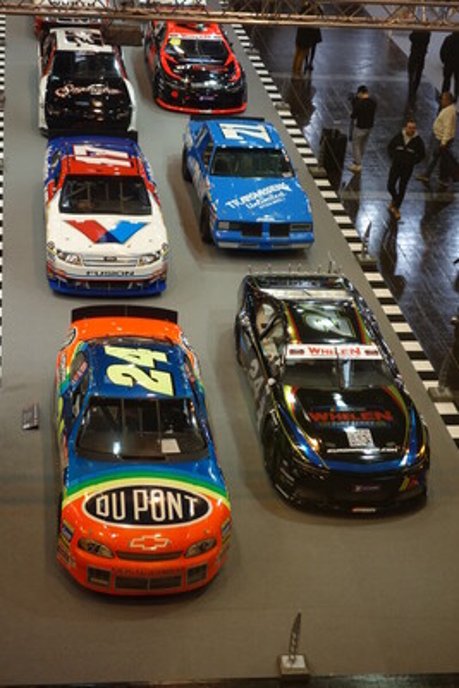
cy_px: 344
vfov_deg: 29.2
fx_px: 1318
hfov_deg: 19.7
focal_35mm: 69
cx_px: 230
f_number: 4
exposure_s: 1/80
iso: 640
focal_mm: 25.63
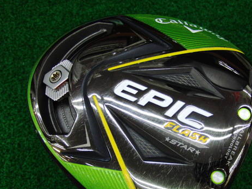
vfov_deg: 28.4
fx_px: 371
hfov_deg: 37.2
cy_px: 123
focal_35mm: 51
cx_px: 161
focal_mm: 6.42
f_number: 3.6
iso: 320
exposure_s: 1/80
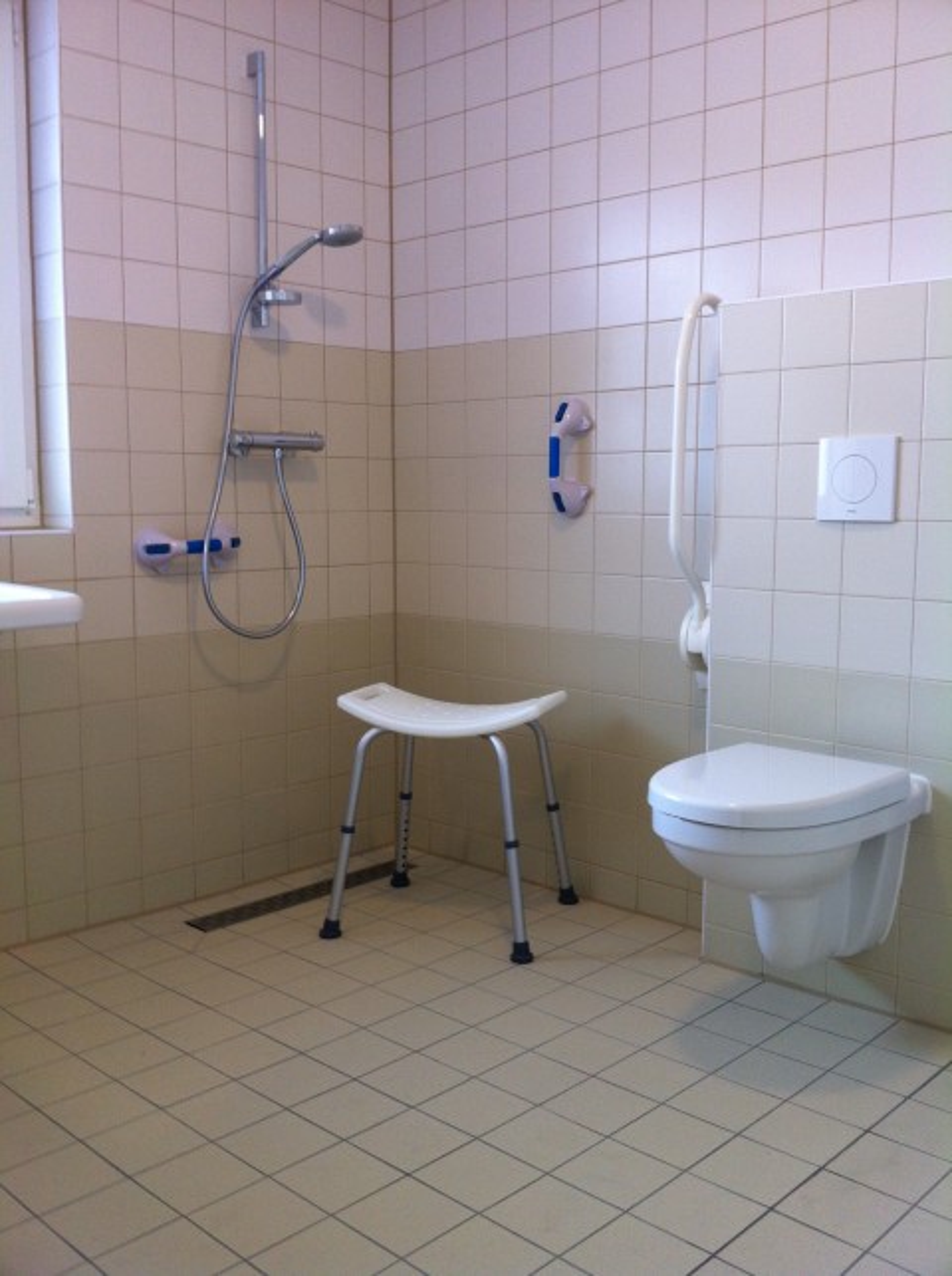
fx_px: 1287
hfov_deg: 40.6
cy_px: 638
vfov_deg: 52.7
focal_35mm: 35
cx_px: 476
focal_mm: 3.85
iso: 80
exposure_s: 1/15
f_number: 2.8
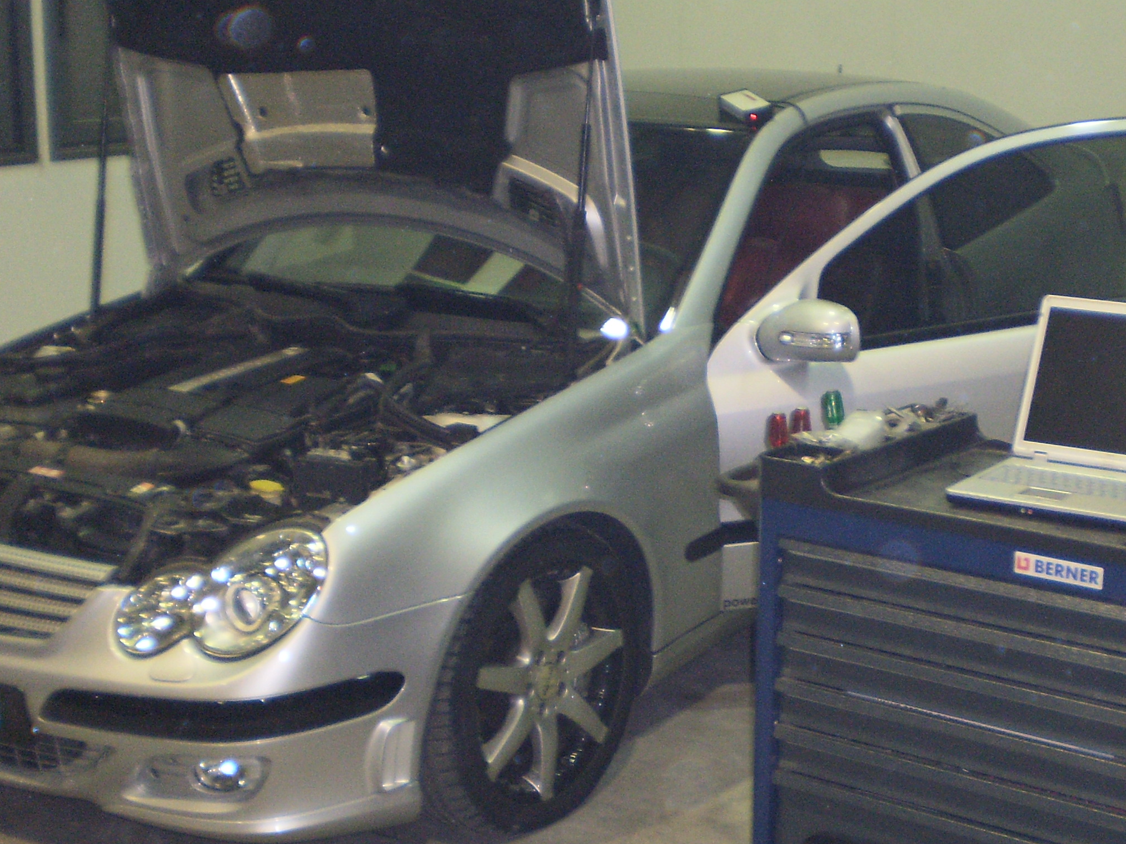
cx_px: 677
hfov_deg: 33.1
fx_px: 1886
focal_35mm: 58
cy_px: 544
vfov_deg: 25.1
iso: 200
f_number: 3.1
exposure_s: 1/30
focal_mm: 6.3
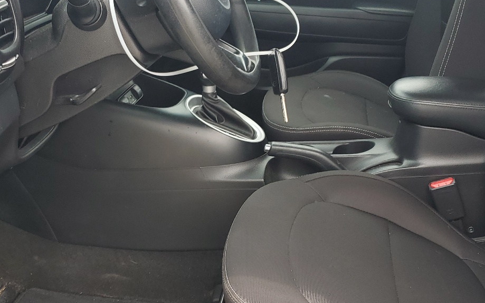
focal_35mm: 48
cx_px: 236
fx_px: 634
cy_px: 151
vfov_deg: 26.9
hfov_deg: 41.8
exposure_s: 1/333
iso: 50
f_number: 1.5
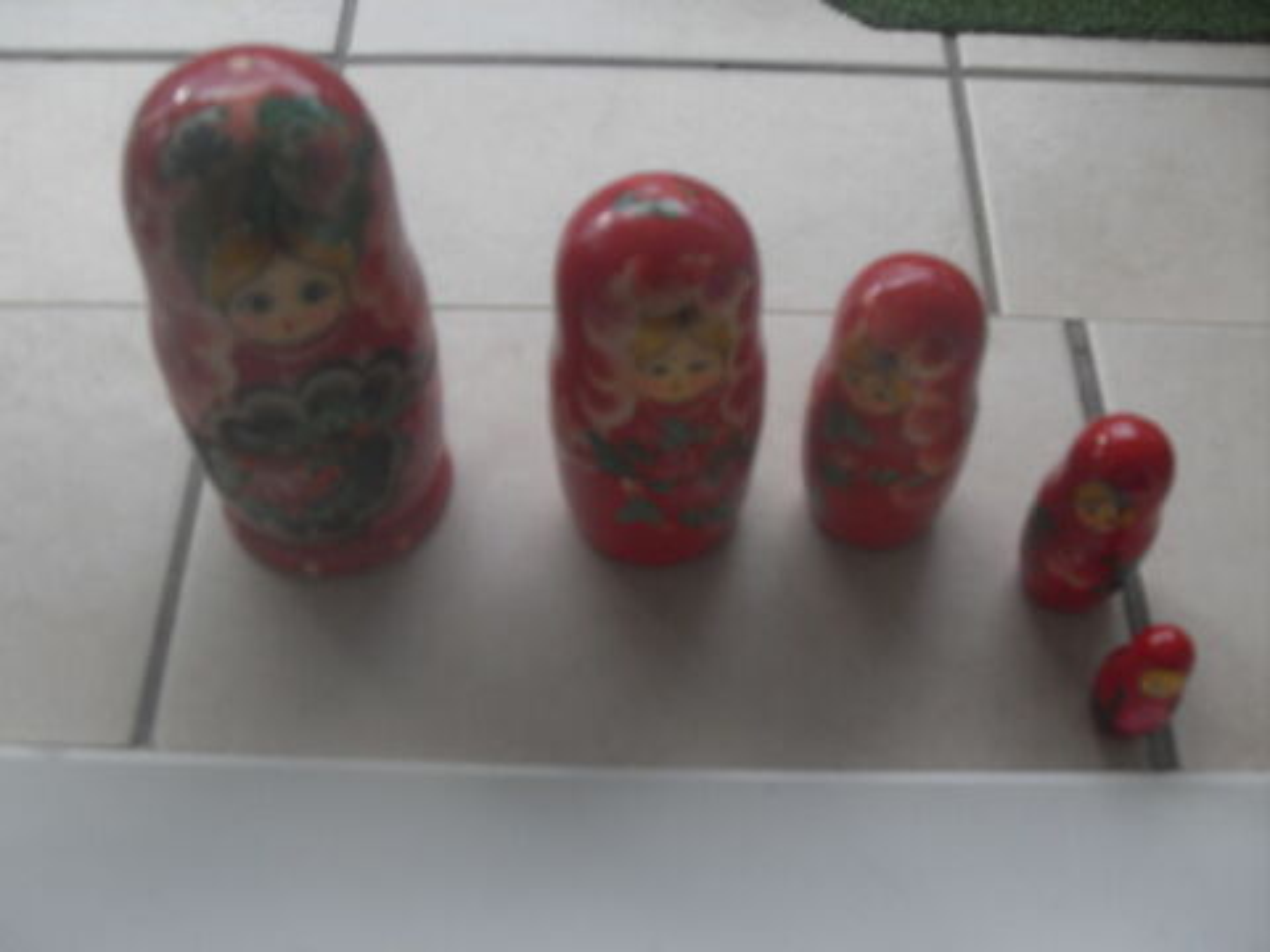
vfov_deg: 38.7
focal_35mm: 37
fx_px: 1357
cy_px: 476
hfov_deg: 50.1
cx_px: 635
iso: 80
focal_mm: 6.3
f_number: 2.8
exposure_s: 1/180
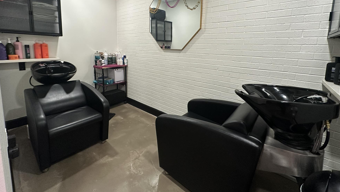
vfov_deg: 65.4
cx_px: 175
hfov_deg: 99.3
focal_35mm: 16
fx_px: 144
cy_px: 65
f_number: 2.2
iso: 200
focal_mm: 2.22
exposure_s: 1/60
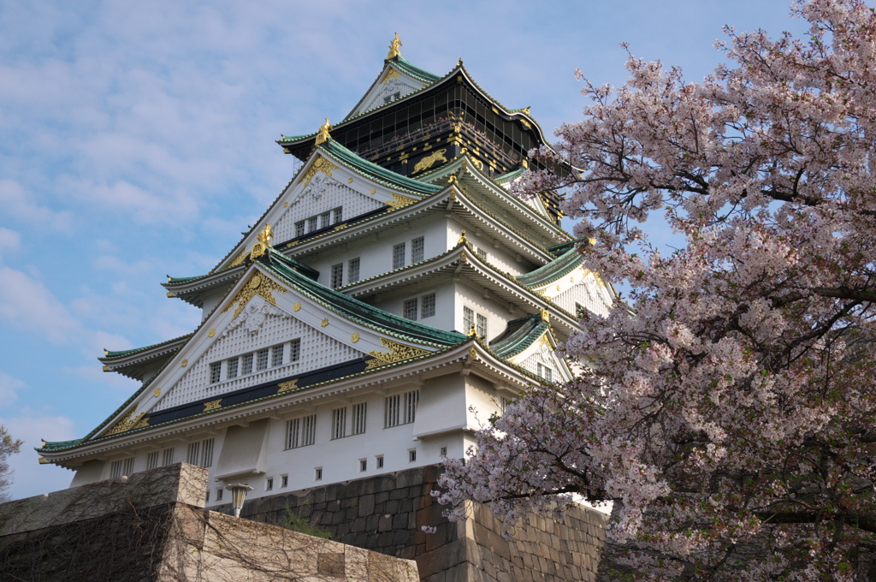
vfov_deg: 29.2
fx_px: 1118
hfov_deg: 42.8
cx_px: 438
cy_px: 291
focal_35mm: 46
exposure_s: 1/400
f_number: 8
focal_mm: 31
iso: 200
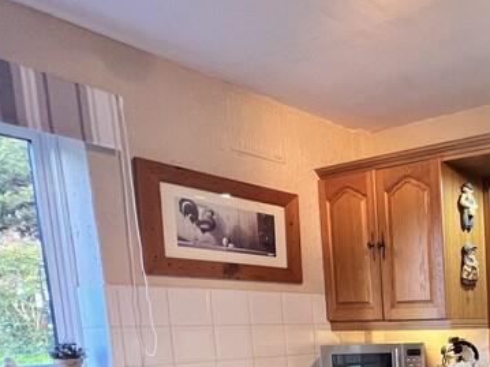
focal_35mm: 33
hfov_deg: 38.6
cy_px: 375
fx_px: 467
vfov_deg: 37.8
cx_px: 604
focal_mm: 1.57
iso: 250
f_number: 1.8
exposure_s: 1/100
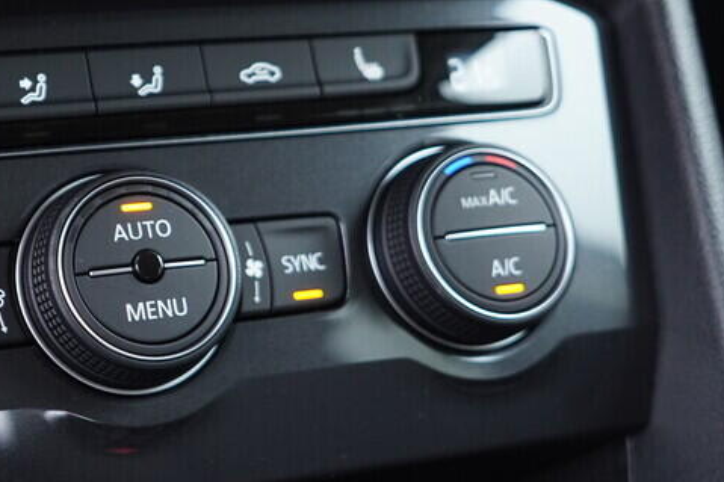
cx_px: 32
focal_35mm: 77
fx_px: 1548
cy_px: 200
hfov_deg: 25.3
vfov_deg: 17.7
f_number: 2.8
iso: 640
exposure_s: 1/40
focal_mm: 24
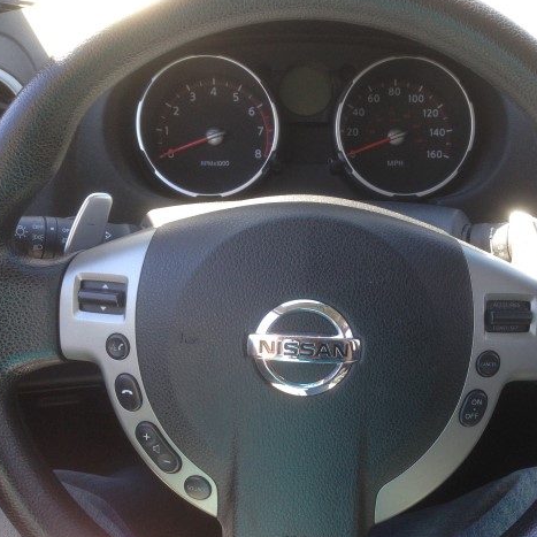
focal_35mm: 40
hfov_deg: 41.7
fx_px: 702
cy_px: 271
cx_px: 316
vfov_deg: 41.9
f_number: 2.4
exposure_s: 1/120
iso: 80
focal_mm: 4.12
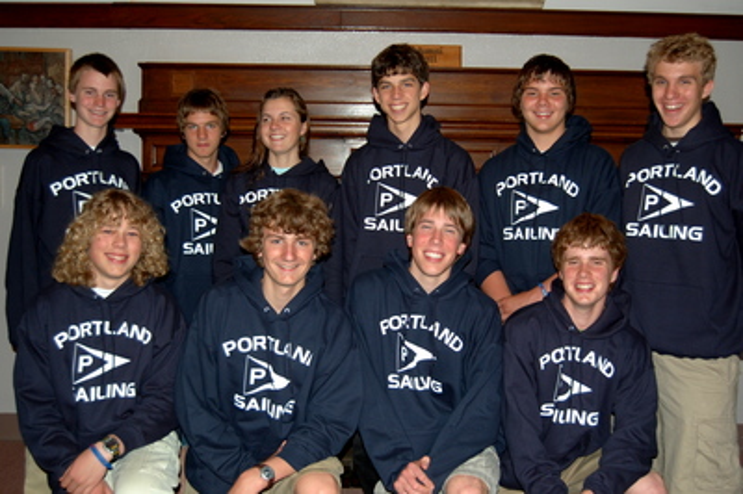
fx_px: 804
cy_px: 247
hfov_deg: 49.6
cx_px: 372
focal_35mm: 39
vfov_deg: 34.2
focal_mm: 26
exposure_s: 1/60
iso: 400
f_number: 4.2
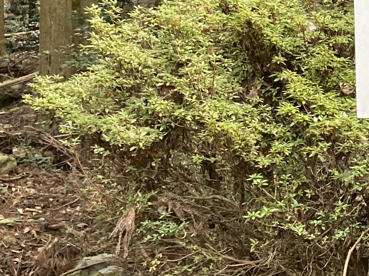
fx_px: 1183
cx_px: 555
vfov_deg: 13.2
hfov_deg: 16.2
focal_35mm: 111
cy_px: 20
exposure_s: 1/60
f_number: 1.8
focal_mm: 3.99
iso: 125
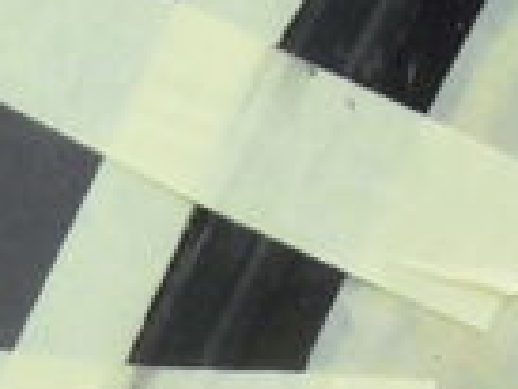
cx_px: -68
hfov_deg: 11.2
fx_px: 2591
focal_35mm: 173
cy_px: 627
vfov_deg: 8.4
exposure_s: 1/20
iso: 800
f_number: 2.7
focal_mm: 6.2
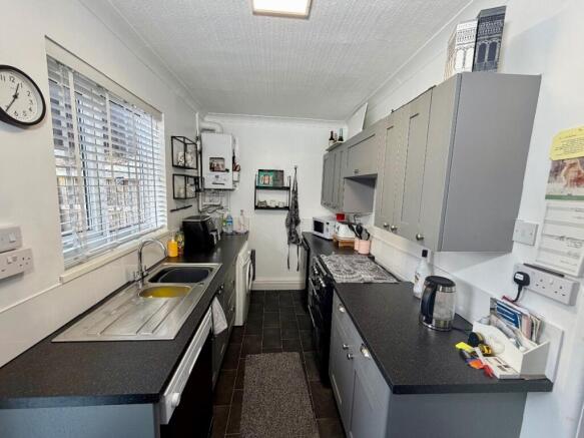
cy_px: 219
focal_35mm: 14
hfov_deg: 102.1
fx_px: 236
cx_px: 292
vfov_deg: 85.7
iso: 100
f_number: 2.2
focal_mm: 2.22
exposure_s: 1/96
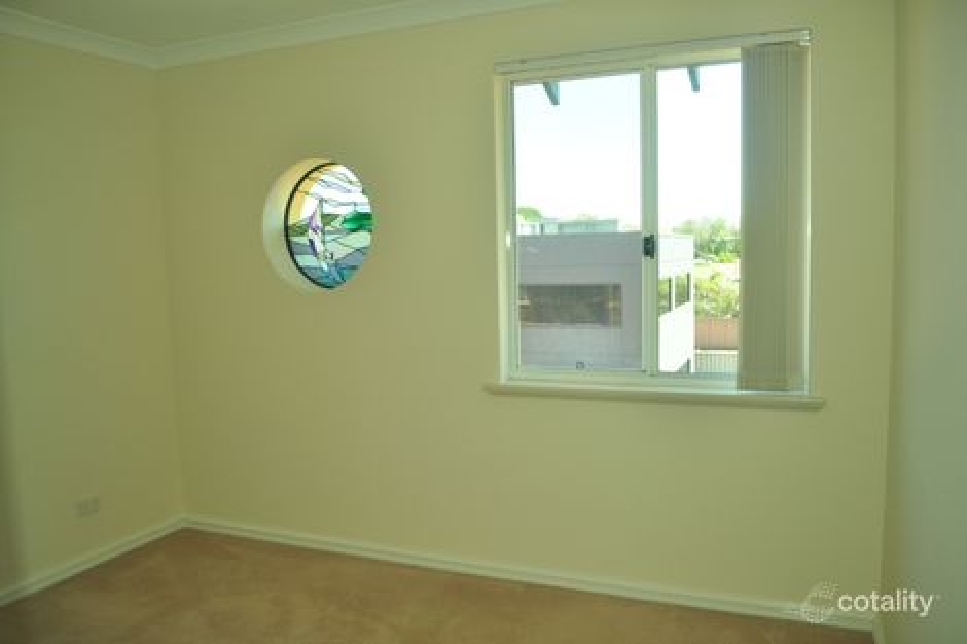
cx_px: 484
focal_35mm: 27
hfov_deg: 67.4
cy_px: 322
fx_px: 725
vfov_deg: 47.9
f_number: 3.5
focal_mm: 18
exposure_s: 1/80
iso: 200
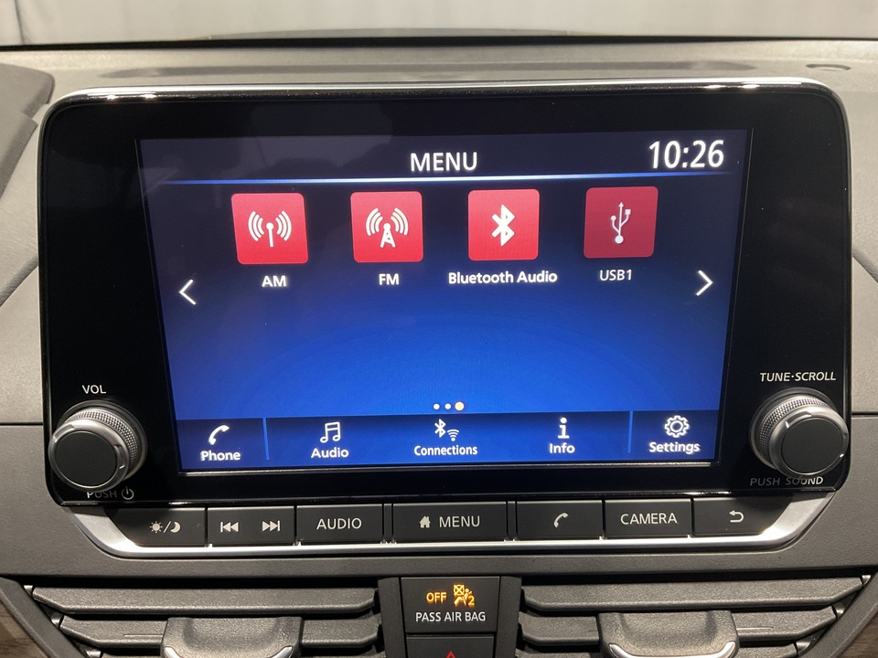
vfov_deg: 48.2
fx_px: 736
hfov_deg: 61.7
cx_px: 439
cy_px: 329
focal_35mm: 29
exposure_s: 1/40
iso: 200
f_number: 1.8
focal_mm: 3
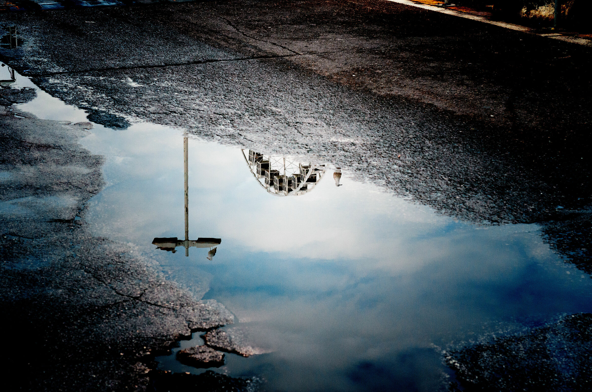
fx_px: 1231
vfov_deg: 18.1
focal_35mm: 75
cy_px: 196
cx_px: 296
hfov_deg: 27.0
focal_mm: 50
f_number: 8
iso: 720
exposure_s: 1/200
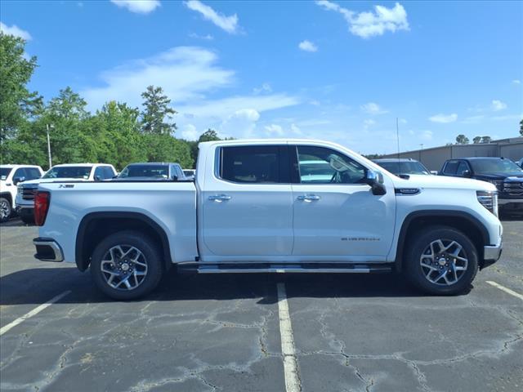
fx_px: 408
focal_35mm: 27
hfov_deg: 65.3
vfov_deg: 51.4
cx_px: 262
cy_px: 196
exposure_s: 1/1667
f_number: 1.9
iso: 40
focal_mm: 3.58
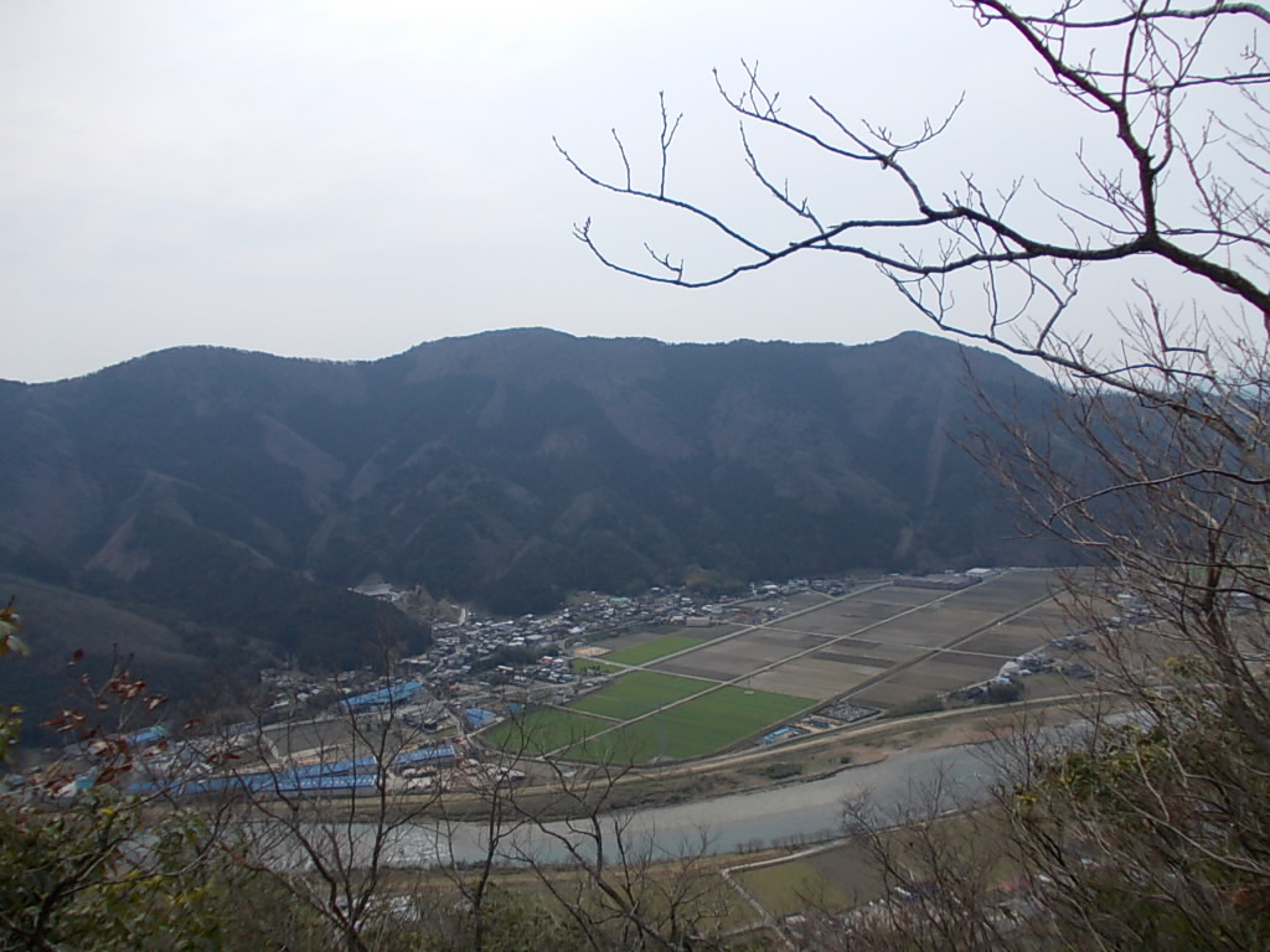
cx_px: 635
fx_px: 1027
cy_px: 476
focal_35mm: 28
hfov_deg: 63.4
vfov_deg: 49.7
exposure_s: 1/500
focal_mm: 4
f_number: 5.4
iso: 80
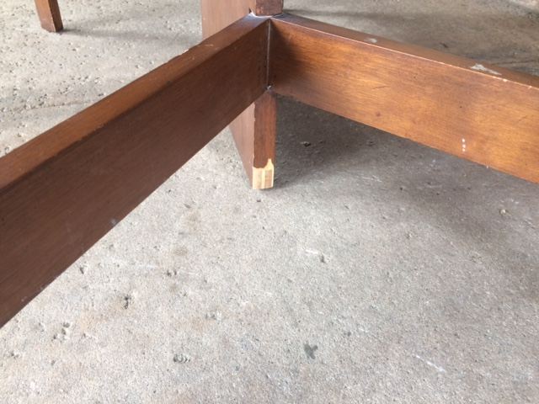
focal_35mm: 29
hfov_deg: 61.7
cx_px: 270
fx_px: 452
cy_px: 202
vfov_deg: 48.2
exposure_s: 1/40
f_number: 2.2
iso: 40
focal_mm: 4.15
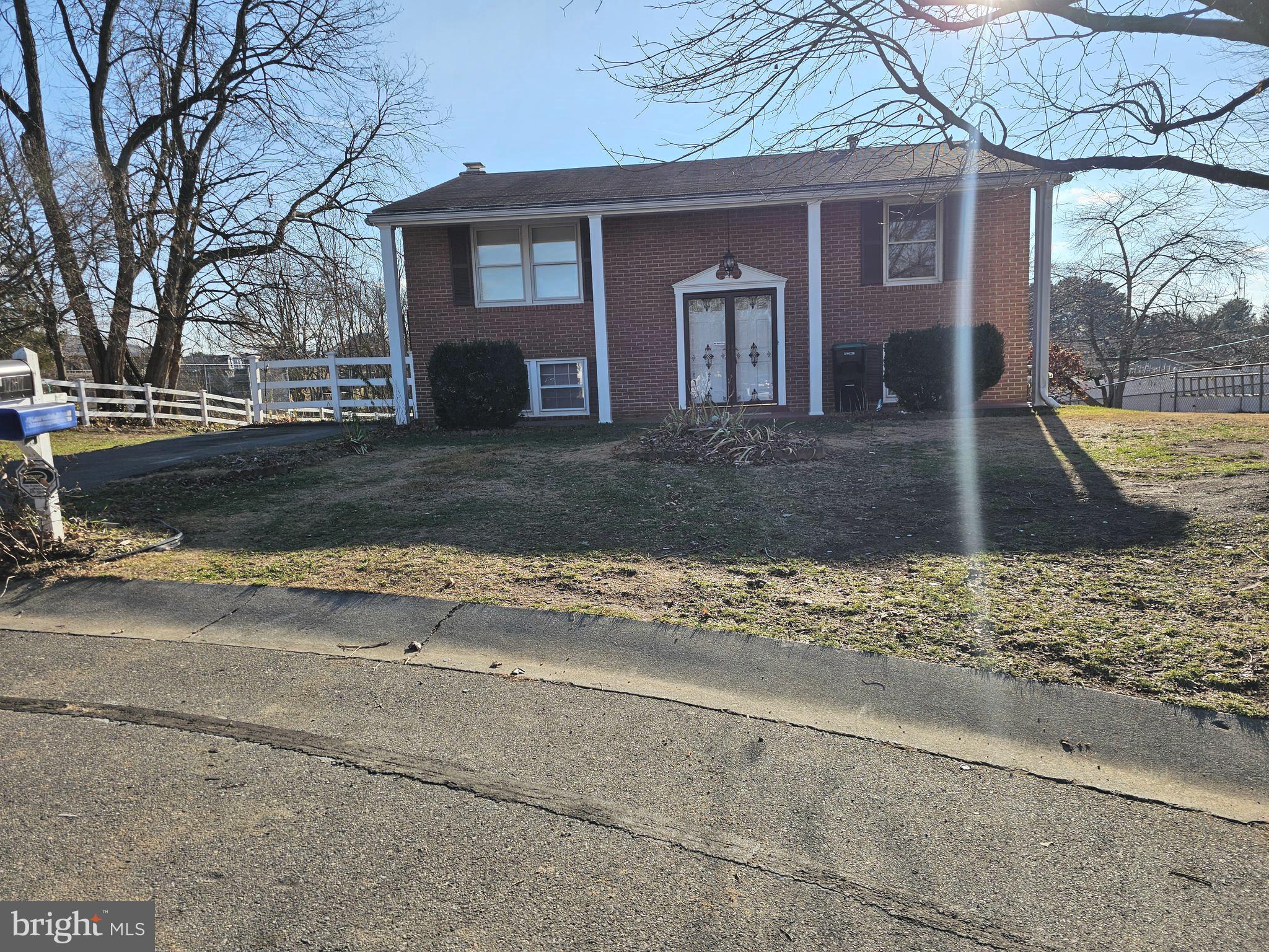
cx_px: 634
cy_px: 476
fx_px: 843
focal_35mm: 23
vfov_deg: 58.9
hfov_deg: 73.9
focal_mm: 6.3
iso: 10
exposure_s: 1/705
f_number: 1.7
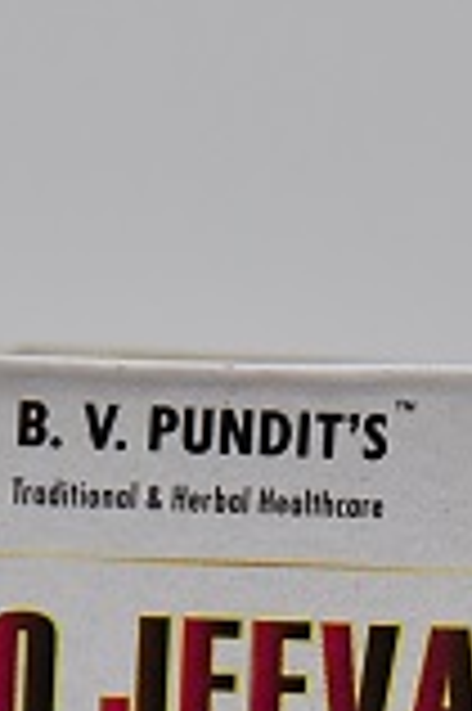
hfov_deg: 3.4
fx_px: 7864
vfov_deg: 5.2
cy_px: 806
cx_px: 85
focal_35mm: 399
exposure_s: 1/160
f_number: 5.6
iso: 1600
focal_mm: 120
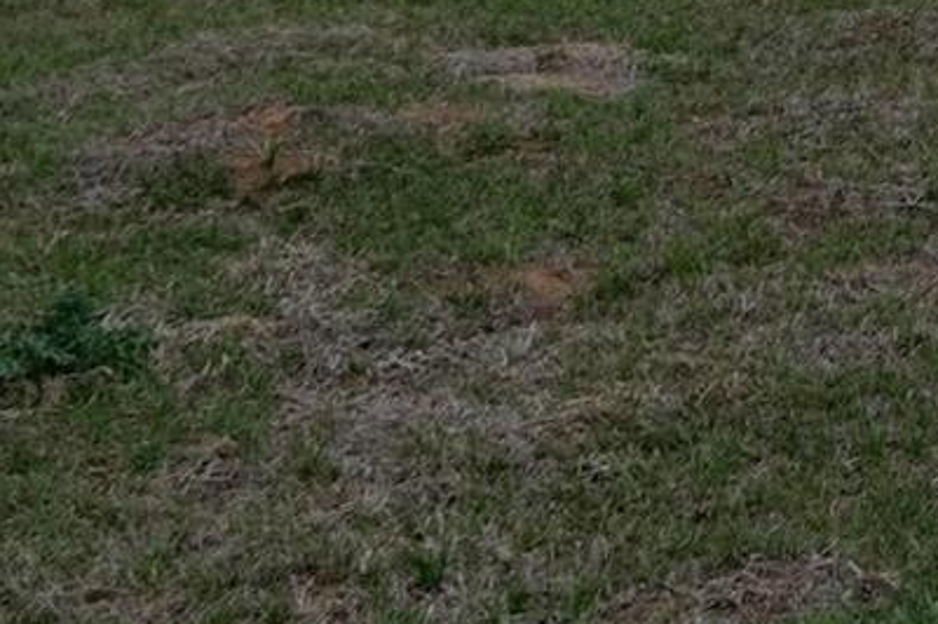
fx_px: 3202
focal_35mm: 123
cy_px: -567
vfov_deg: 10.4
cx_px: 1649
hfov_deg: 14.7
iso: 320
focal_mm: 16
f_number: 5.6
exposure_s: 1/1500
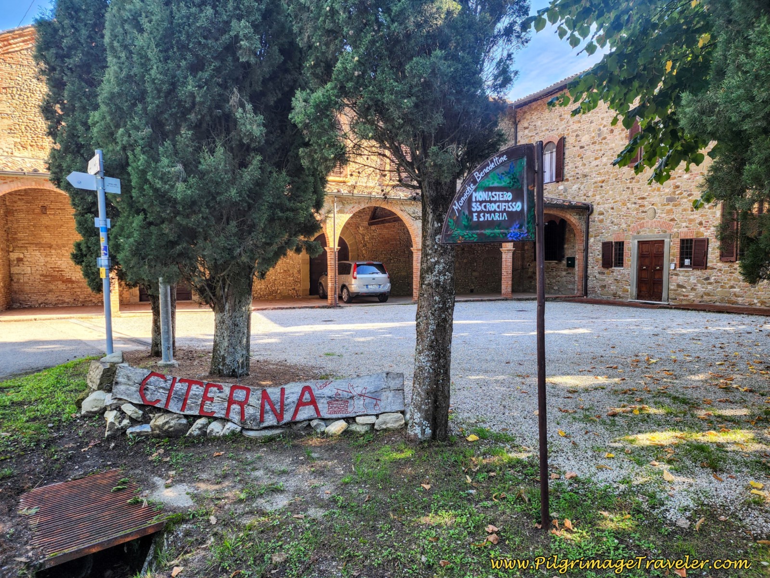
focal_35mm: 23
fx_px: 512
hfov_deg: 73.9
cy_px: 289
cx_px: 385
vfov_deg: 58.9
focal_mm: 6.4
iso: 50
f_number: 1.8
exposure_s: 1/180
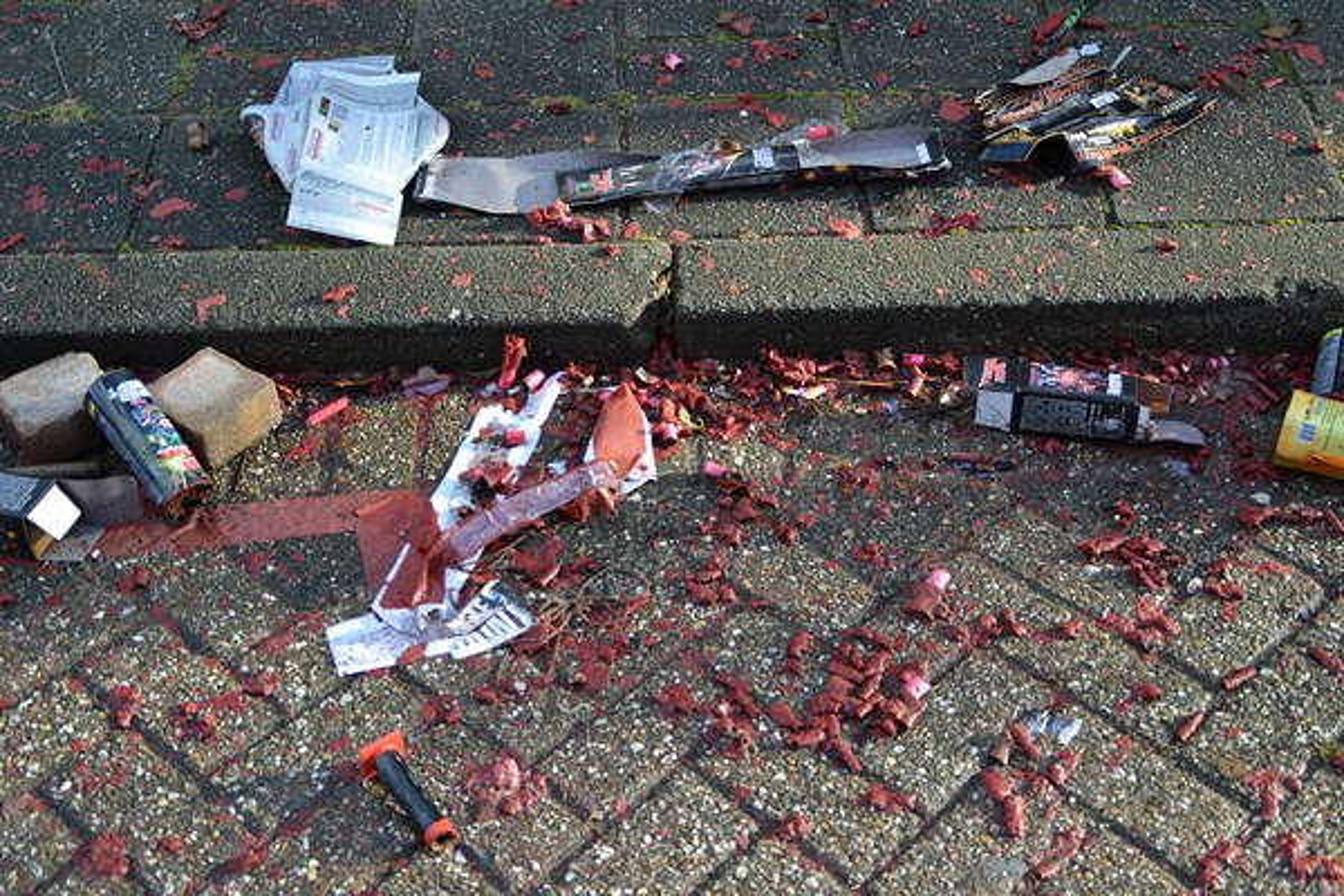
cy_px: 448
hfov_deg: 41.1
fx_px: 1792
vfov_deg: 28.1
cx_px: 672
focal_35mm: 48
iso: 125
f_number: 5.6
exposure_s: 1/125
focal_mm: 32
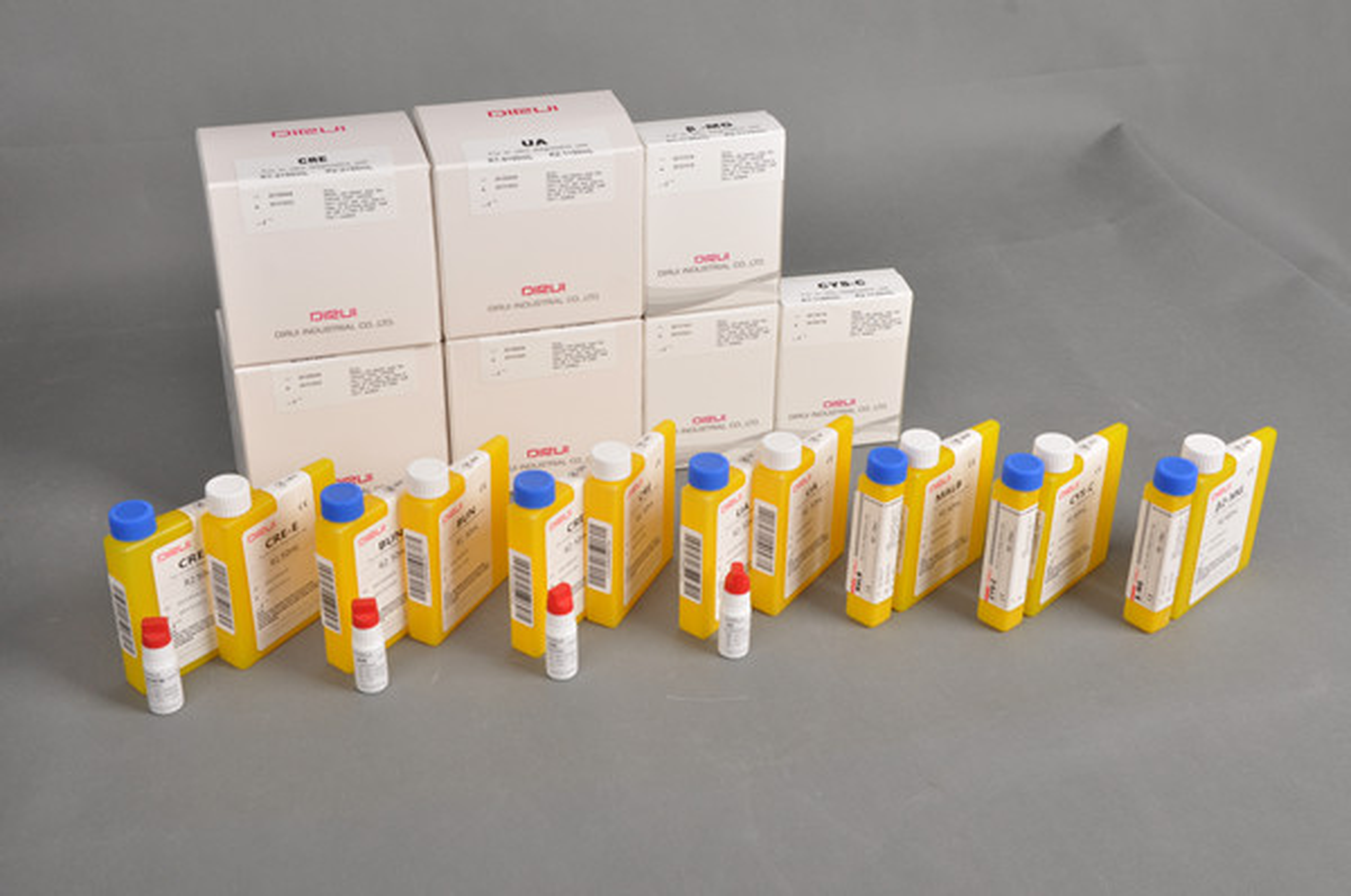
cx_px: 676
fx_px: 1798
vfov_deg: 28.0
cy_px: 448
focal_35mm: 48
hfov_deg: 41.2
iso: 200
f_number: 11
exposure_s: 1/125
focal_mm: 32
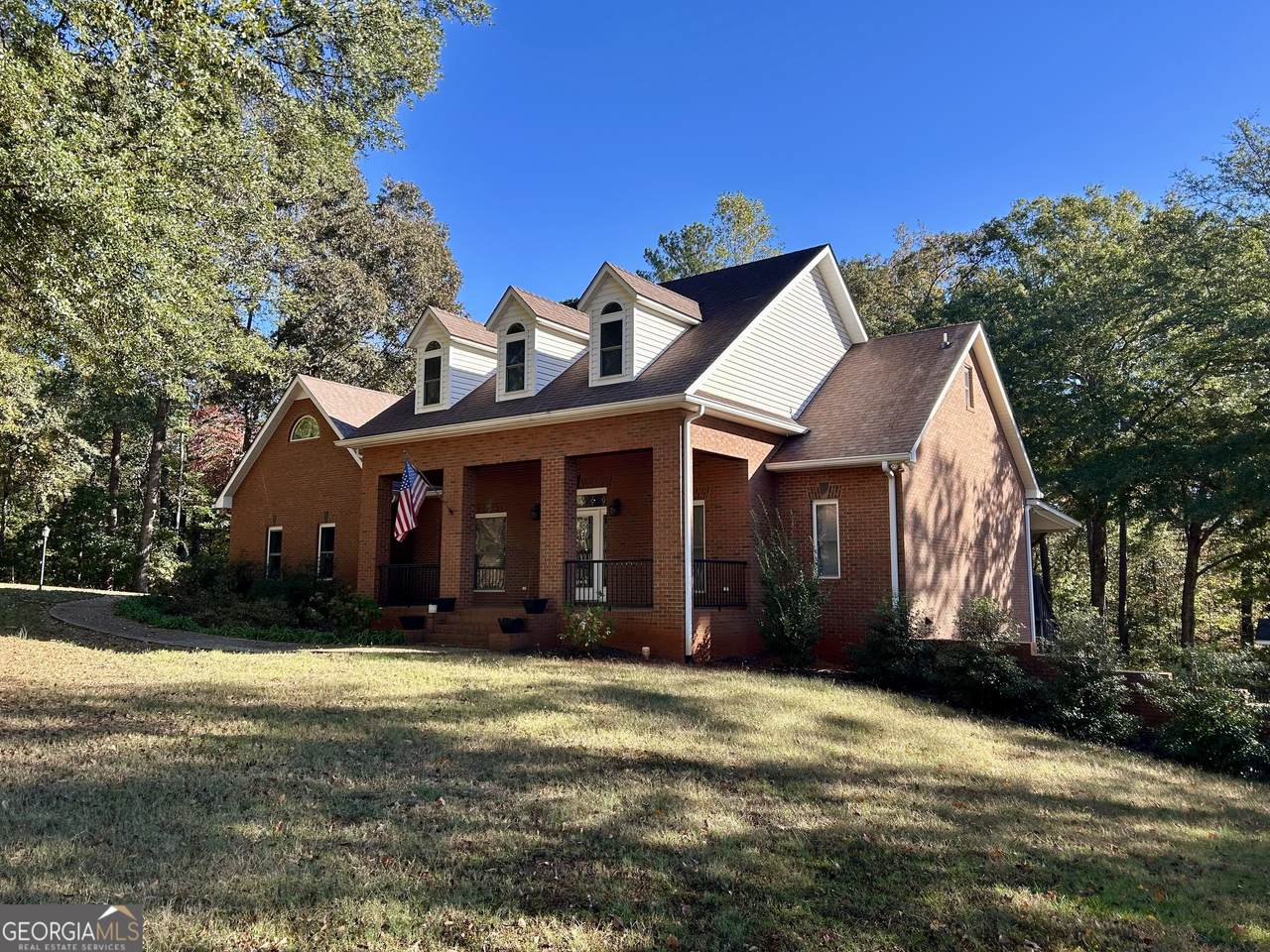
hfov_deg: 67.3
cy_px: 476
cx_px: 635
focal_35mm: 26
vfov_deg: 53.1
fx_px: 954
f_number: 1.5
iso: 50
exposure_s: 1/1112
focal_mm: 5.7
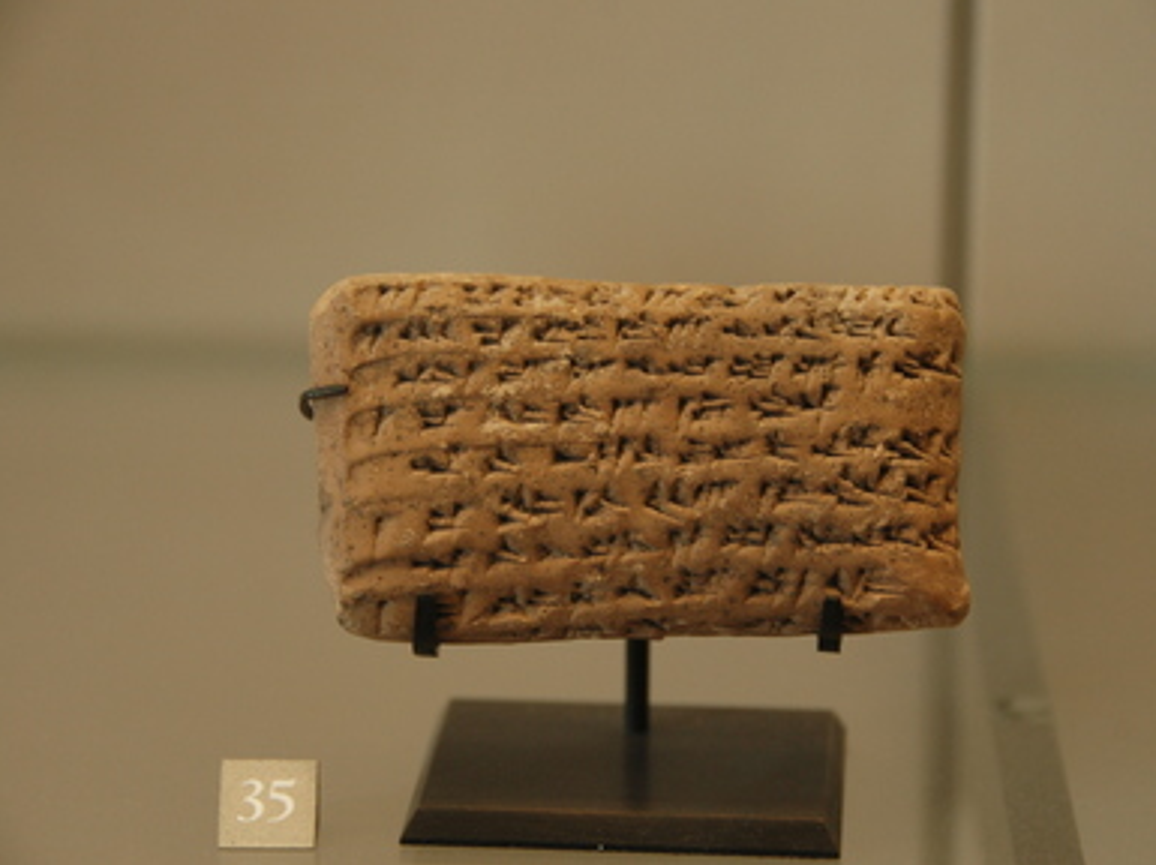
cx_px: 610
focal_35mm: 157
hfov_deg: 12.6
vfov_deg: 9.5
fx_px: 5223
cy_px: 429
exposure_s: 1/13
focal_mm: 95
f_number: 5.3
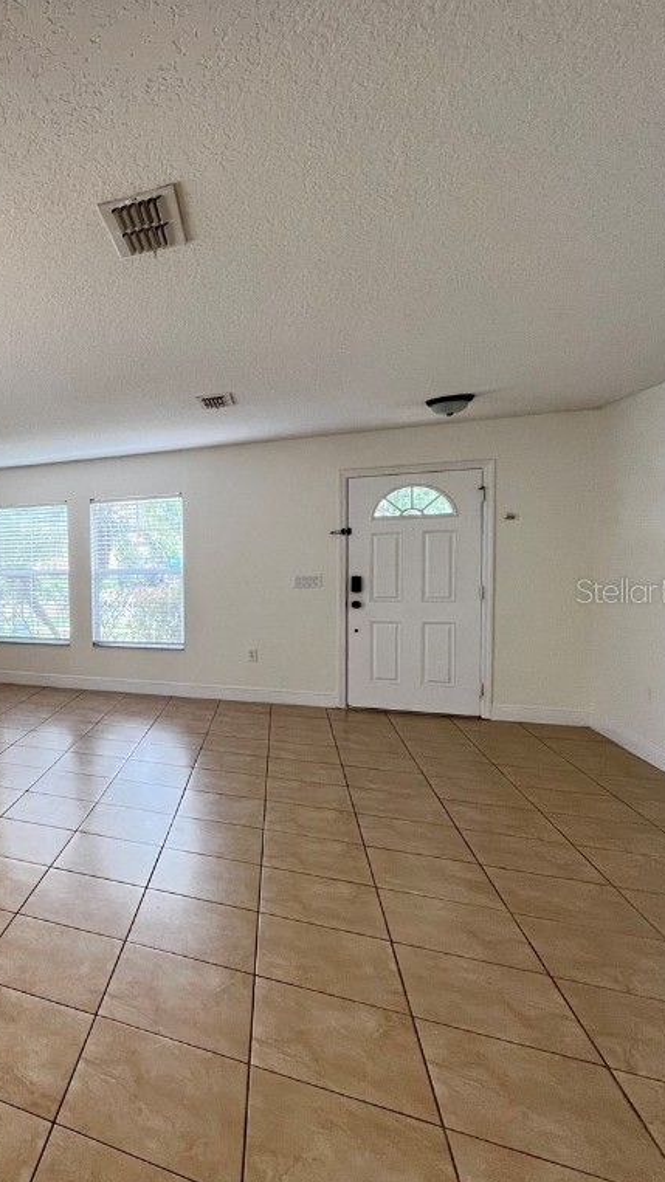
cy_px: 590
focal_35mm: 19
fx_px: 596
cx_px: -71
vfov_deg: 89.6
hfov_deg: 44.2
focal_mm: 1.57
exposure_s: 1/60
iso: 160
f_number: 1.8
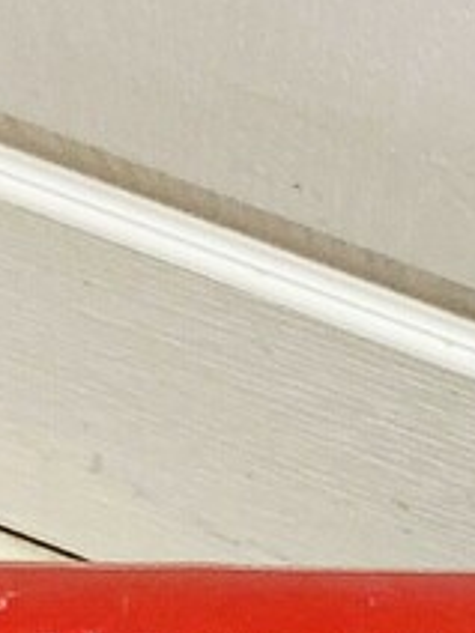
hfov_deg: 8.8
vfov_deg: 10.6
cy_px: 1299
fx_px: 3092
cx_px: 394
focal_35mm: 169
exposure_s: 1/50
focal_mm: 3.99
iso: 125
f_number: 1.8
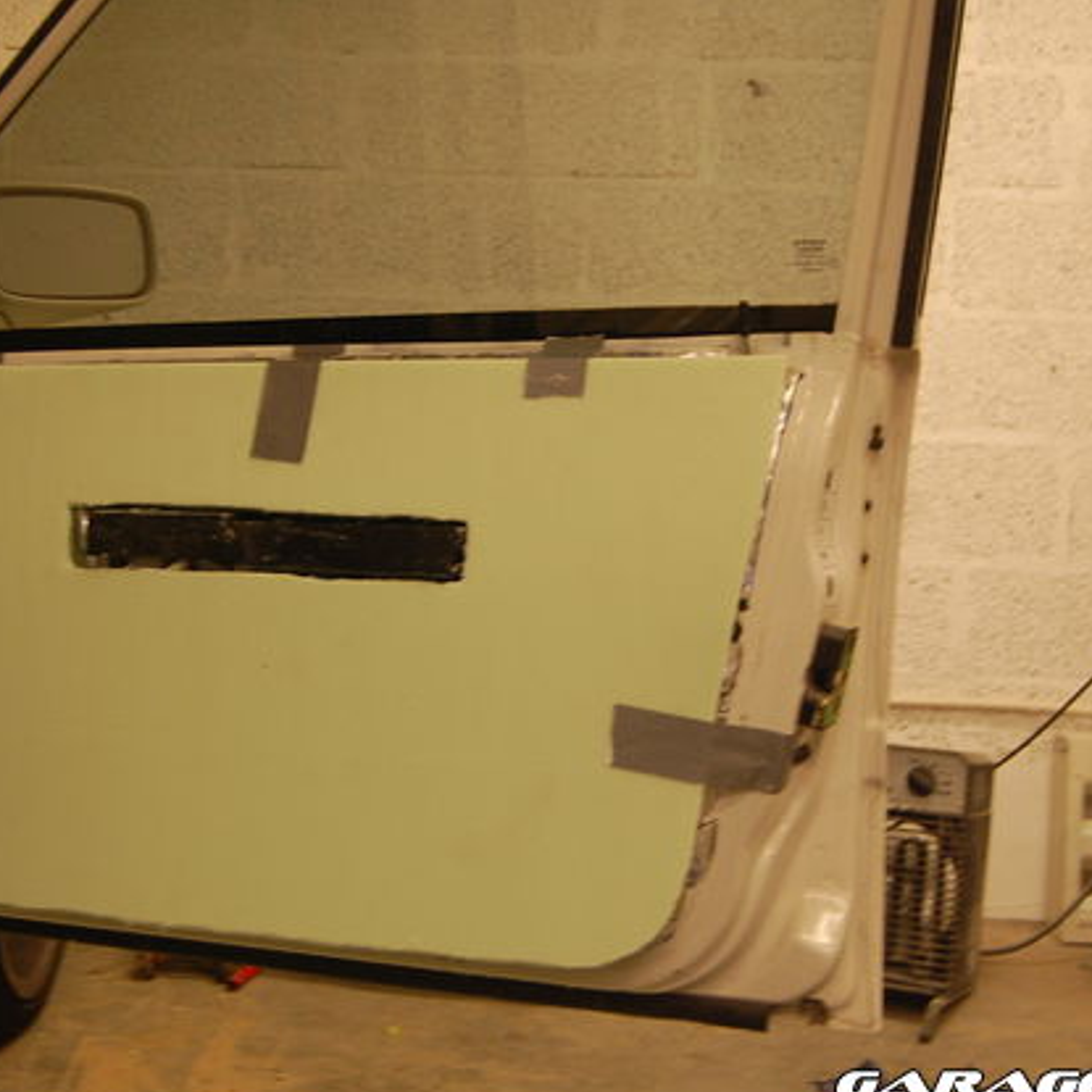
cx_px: 445
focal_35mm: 55
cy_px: 553
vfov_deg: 31.1
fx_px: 1963
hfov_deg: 31.0
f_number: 4.2
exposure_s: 1/15
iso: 800
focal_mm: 28
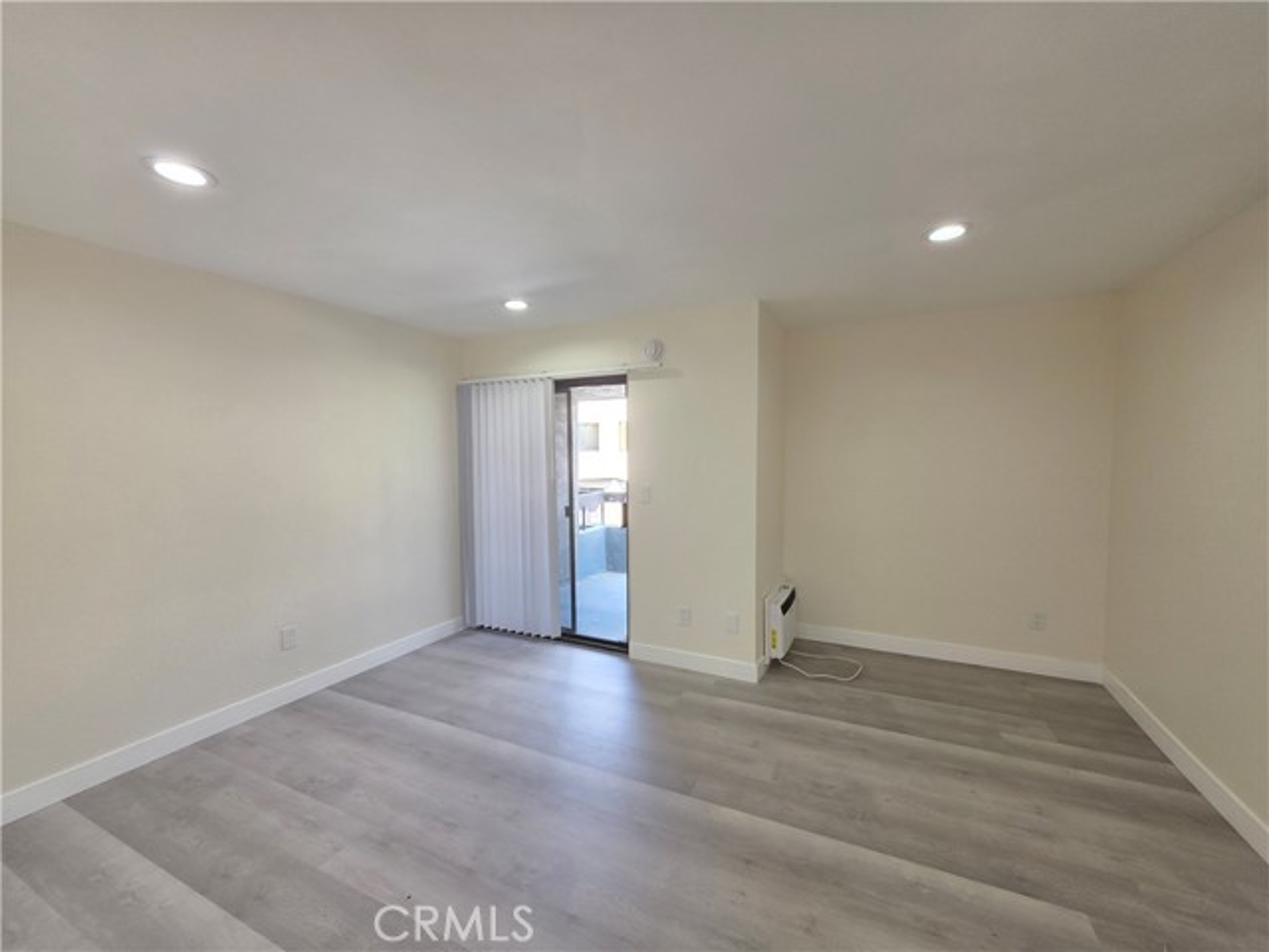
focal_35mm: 13
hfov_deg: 106.2
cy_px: 476
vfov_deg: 89.9
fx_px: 477
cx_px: 634
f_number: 1.9
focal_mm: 2.2
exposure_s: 1/120
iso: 80
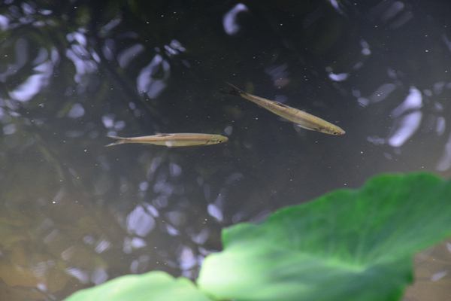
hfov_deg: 9.8
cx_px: 226
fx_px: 2631
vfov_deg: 6.5
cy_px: 150
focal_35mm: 210
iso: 640
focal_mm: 140
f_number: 9
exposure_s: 1/125
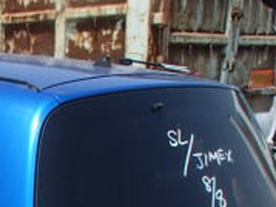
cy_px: 320
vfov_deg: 13.8
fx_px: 797
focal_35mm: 100
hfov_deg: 18.3
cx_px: -80
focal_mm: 5
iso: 100
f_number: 3.9
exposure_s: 1/640
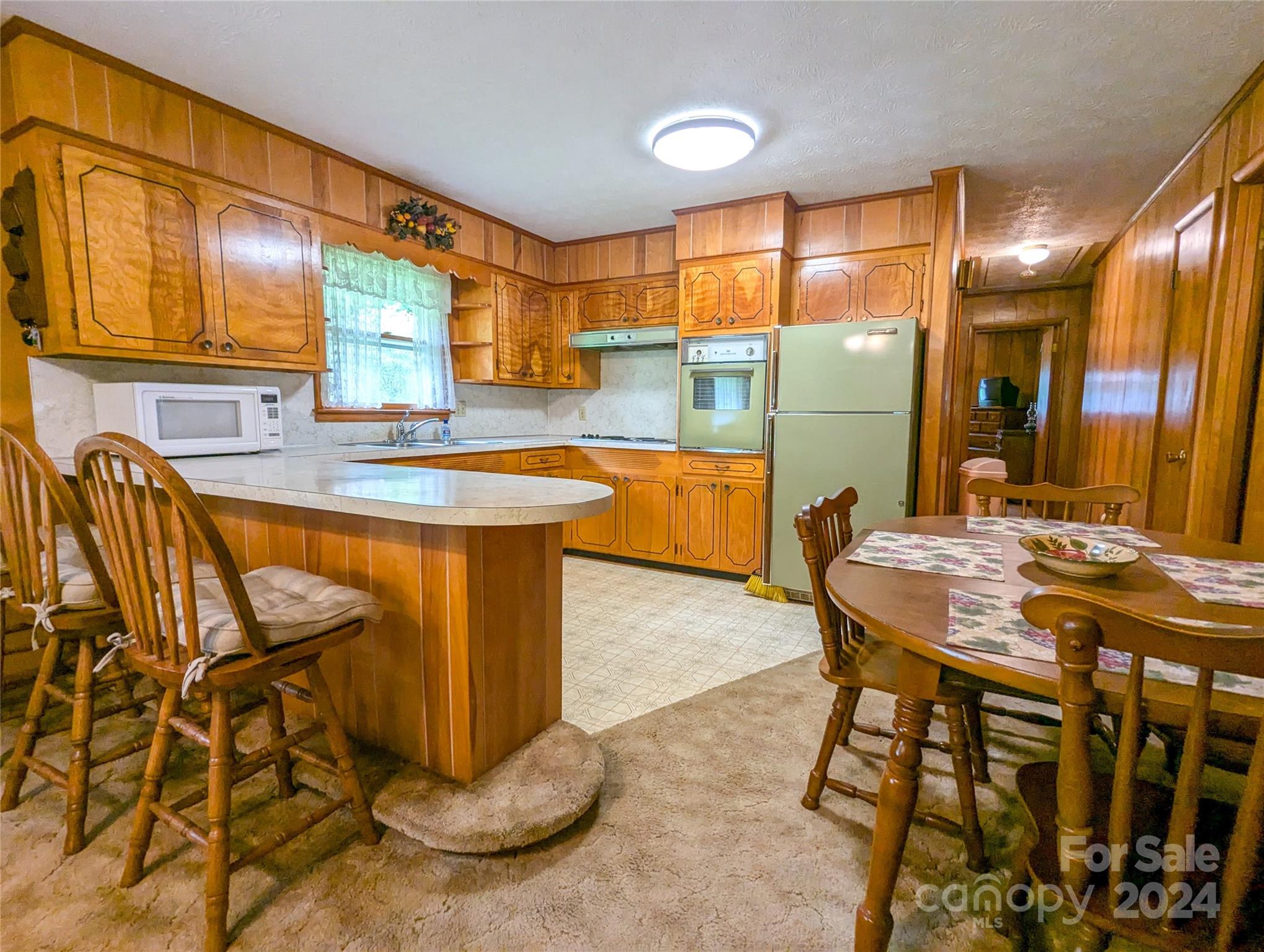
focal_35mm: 16
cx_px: 632
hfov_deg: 94.4
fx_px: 585
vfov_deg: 78.2
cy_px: 476
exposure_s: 1/60
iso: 205
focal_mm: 2.35
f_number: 2.2
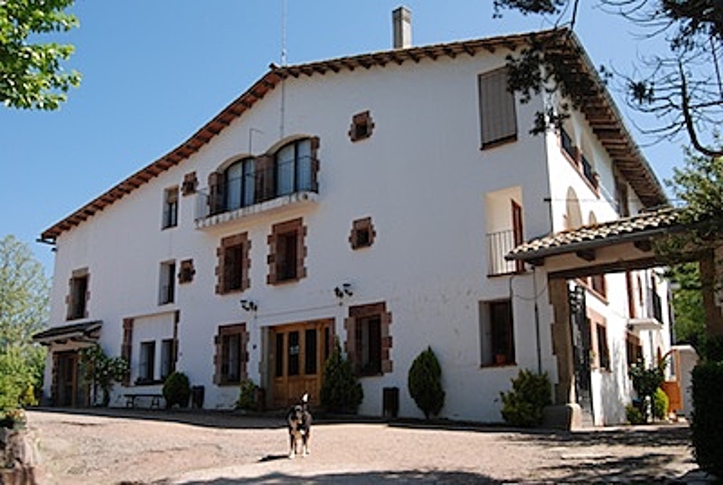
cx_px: 362
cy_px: 242
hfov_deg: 53.1
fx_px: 724
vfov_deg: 37.0
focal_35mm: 36
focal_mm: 24
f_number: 6.3
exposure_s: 1/160
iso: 100
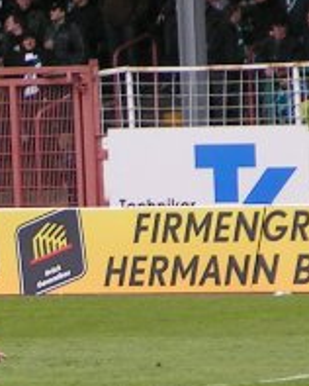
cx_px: -59
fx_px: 9325
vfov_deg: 2.4
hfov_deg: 1.9
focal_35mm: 817
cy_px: 376
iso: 50
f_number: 3.5
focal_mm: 31.5
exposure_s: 1/320
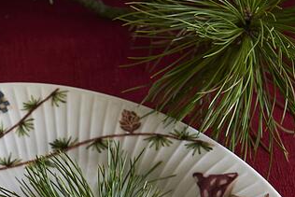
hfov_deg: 10.7
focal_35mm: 192
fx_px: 1574
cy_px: 238
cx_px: 46
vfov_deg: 7.1
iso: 100
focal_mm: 70
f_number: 6.3
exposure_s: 1/8
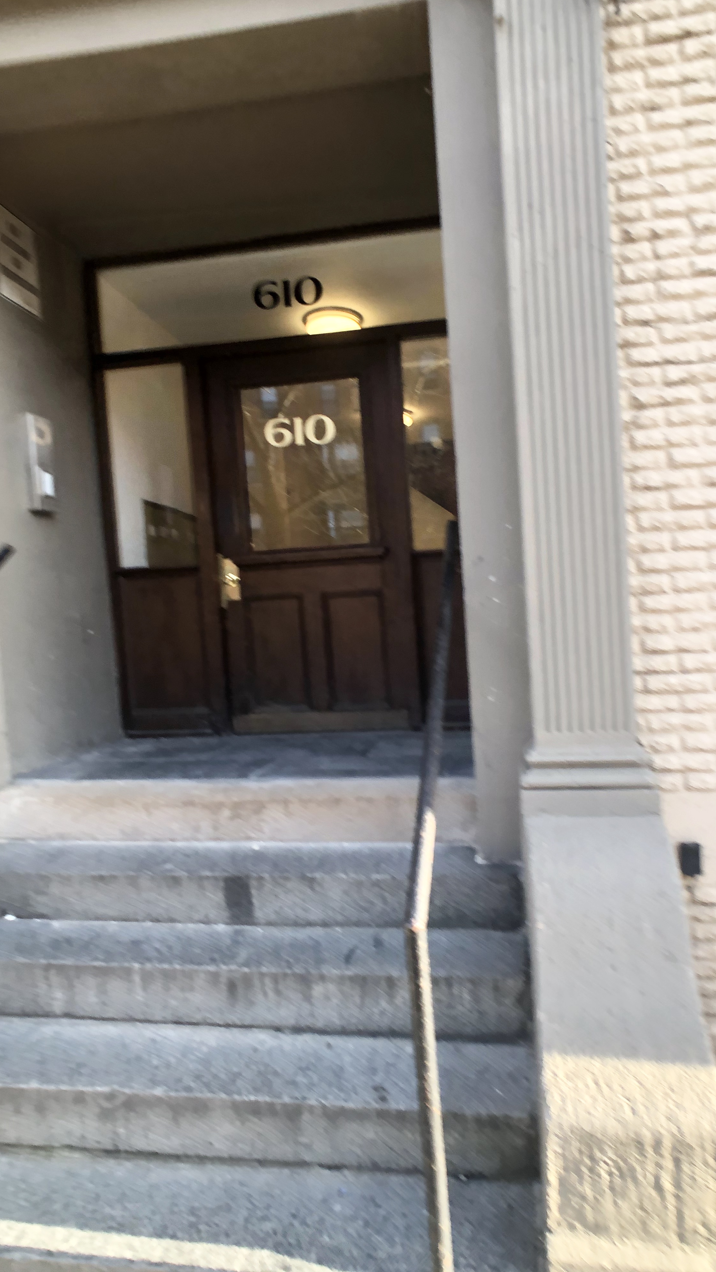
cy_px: 627
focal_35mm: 31
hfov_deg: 37.7
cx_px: 412
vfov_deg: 62.6
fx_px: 1046
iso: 40
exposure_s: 1/120
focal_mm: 4
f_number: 1.8
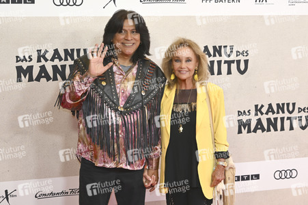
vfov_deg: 18.2
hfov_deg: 27.0
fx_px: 641
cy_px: 102
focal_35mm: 75
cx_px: 154
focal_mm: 75
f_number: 5.6
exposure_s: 1/160
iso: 800
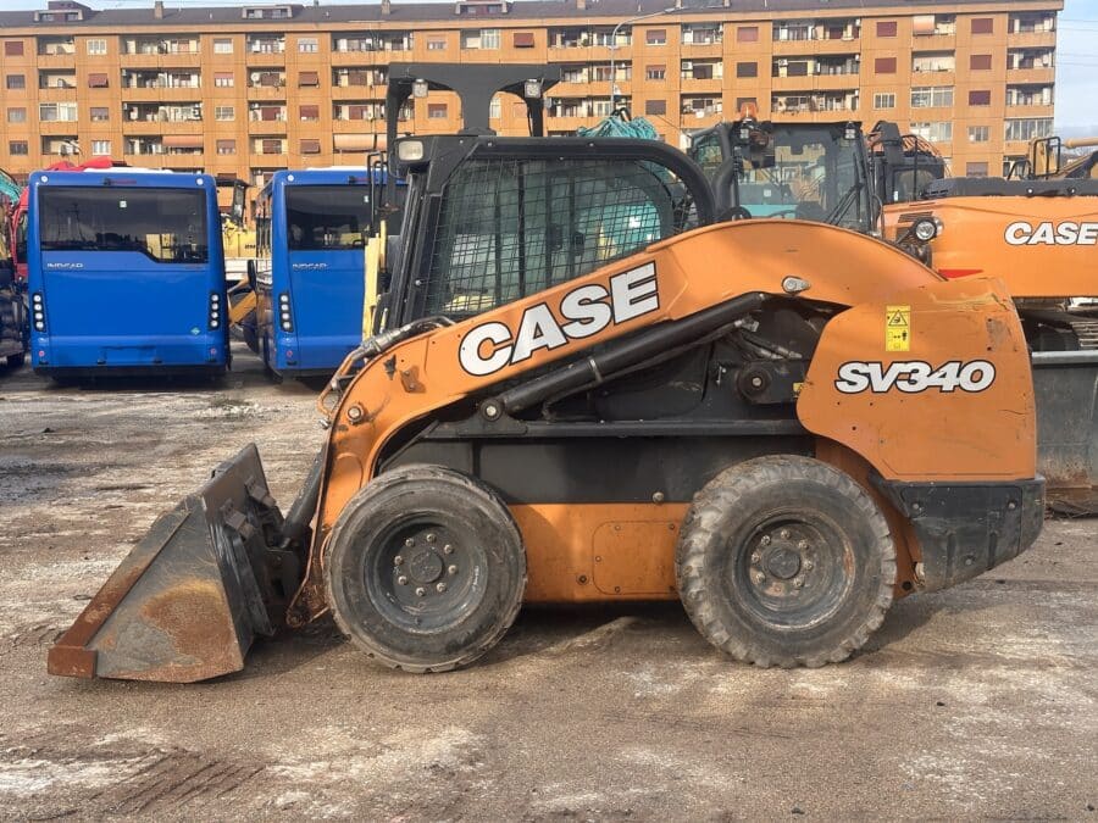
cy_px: 412
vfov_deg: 30.3
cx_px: 549
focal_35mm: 48
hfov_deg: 39.7
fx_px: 1523
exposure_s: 1/1107
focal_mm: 6.86
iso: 64
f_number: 1.78
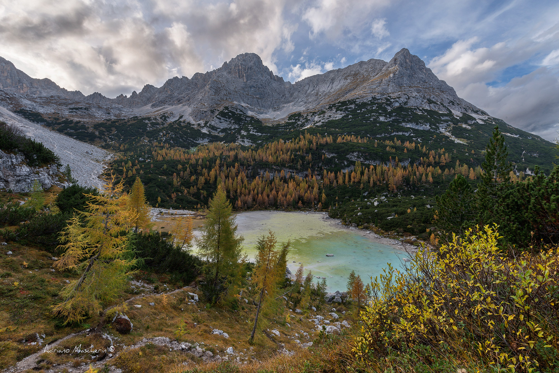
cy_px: 186
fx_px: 217
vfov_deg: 81.2
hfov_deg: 104.3
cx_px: 280
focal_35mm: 14
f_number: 18
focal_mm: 14
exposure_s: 1/25
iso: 100
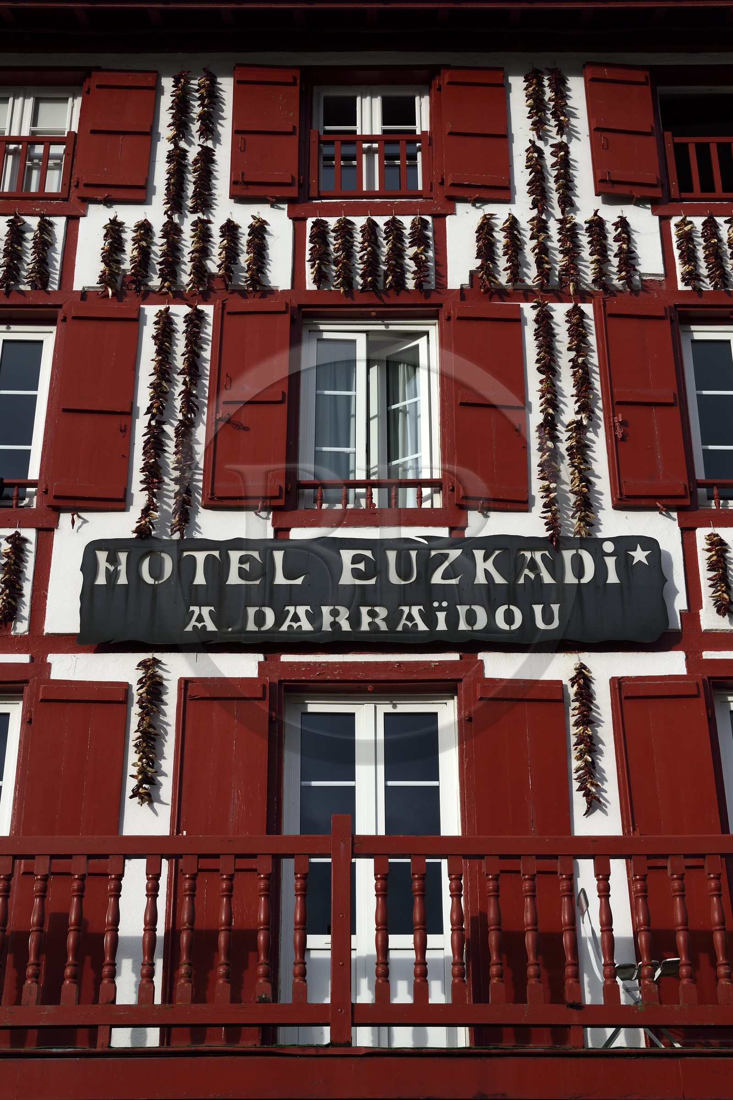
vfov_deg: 39.6
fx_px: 1527
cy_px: 550
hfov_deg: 27.0
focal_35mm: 50
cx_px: 366
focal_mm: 50
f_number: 10
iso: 200
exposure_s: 1/250
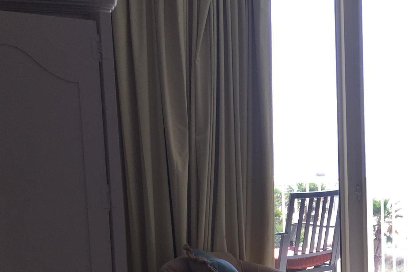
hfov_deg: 25.5
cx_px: 421
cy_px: 243
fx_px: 848
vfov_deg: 17.9
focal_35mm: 75
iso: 32
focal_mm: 4.15
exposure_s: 1/120
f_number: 2.2
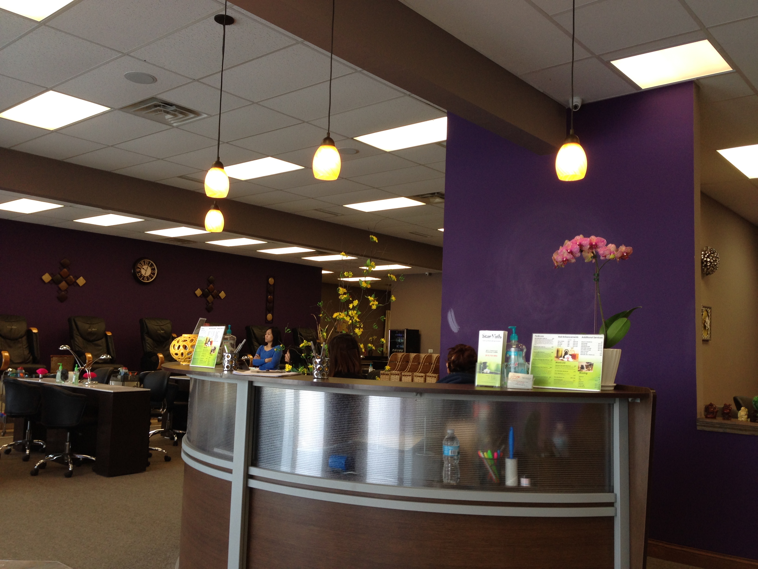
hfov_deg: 55.4
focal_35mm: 33
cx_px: 379
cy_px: 284
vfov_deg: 42.9
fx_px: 723
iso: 64
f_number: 2.4
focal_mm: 4.12
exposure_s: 1/60
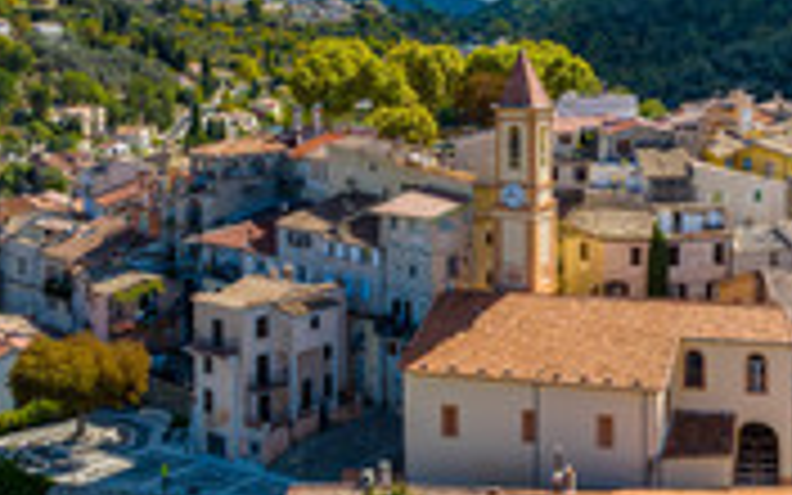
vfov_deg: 23.1
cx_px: 626
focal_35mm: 54
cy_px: 14
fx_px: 1166
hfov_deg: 36.3
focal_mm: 12.3
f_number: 11
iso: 100
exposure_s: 1/160
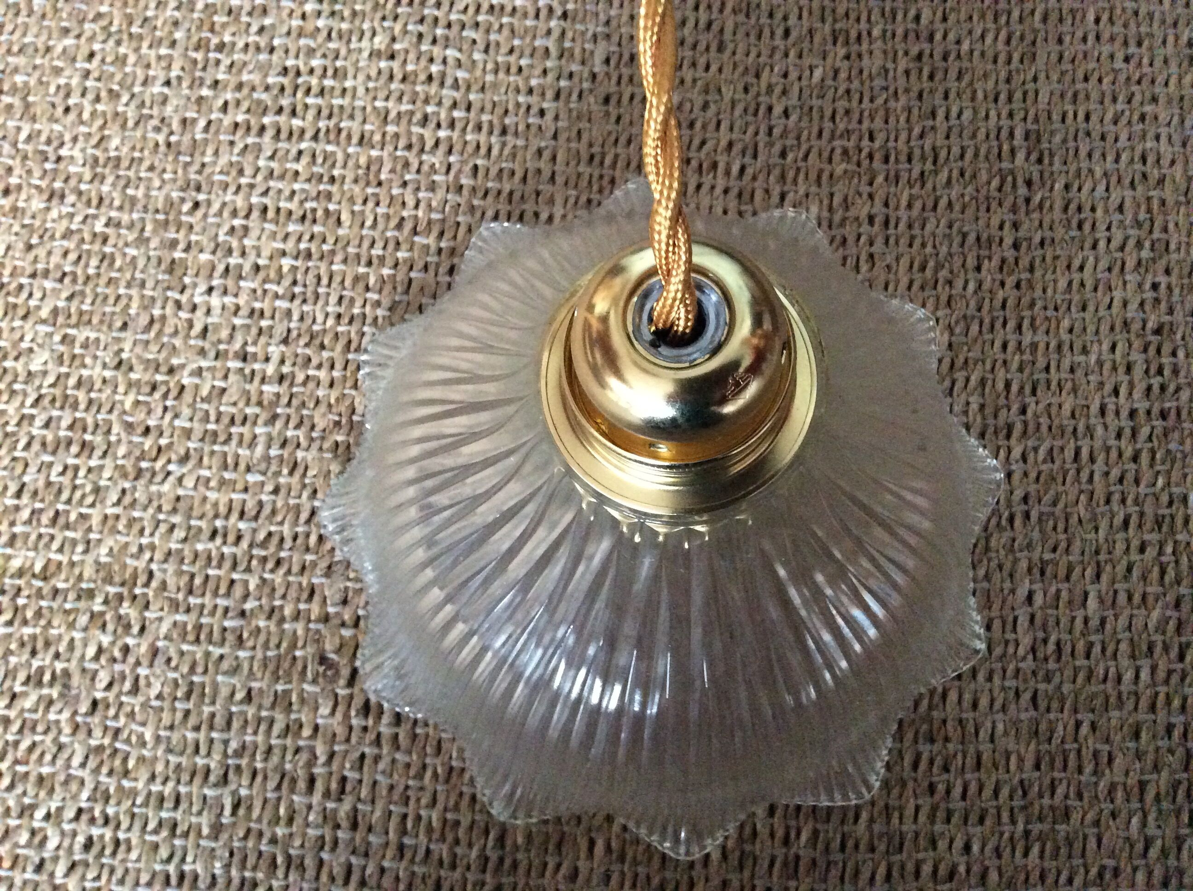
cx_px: 596
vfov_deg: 44.1
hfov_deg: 56.9
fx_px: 1101
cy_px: 446
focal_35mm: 32
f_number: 2.4
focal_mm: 3.3
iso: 400
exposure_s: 1/17
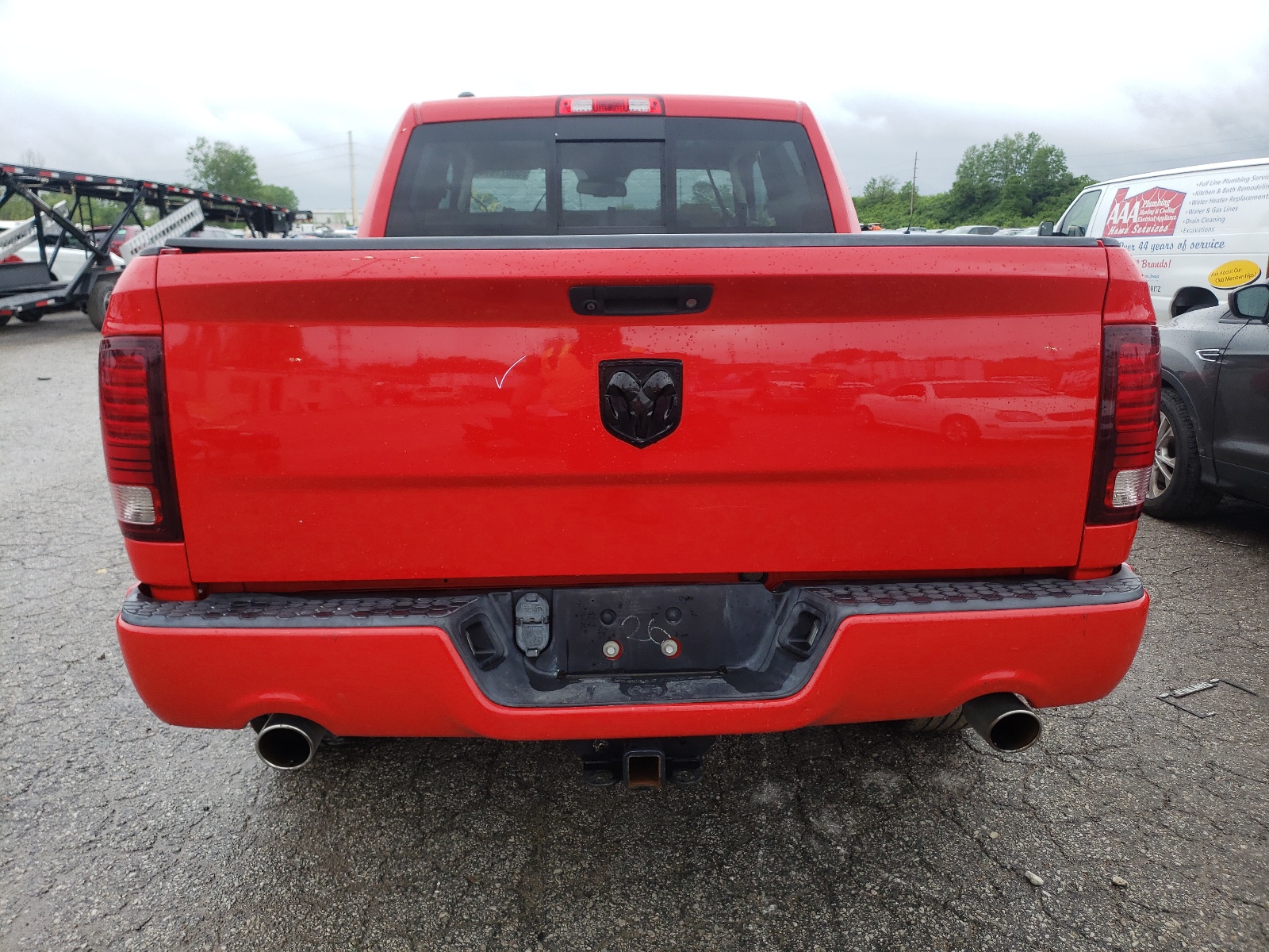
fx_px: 953
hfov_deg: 67.3
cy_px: 476
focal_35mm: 26
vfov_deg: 53.1
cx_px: 634
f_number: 1.5
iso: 50
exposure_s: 1/476
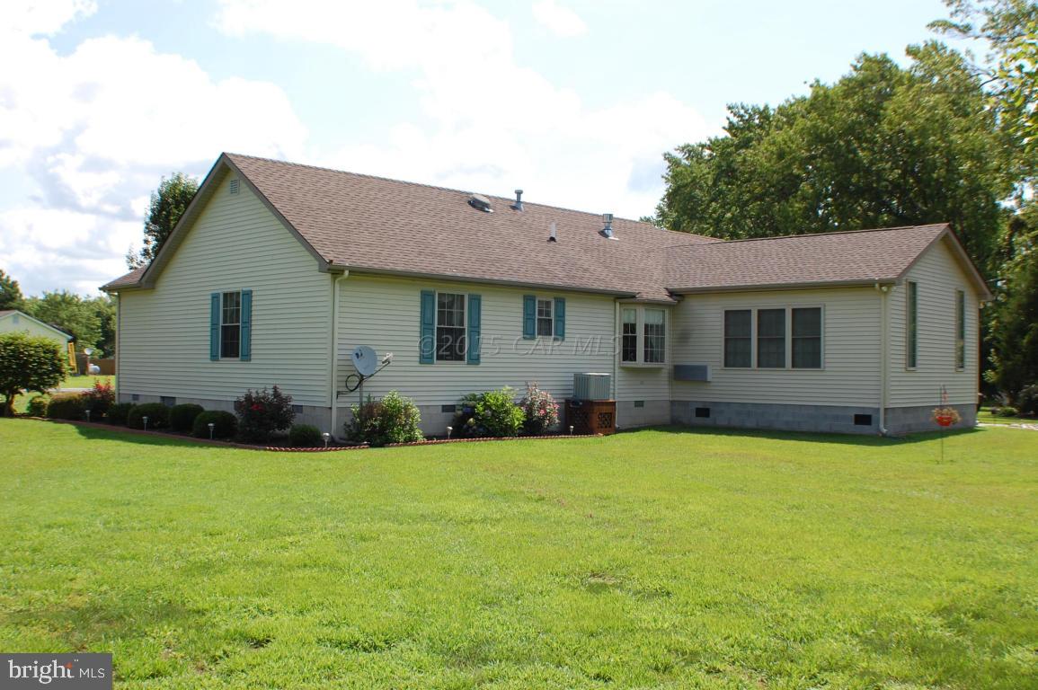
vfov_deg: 28.9
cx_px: 519
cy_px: 345
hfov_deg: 42.4
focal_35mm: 46
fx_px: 1340
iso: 200
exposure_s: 1/320
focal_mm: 31
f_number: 9
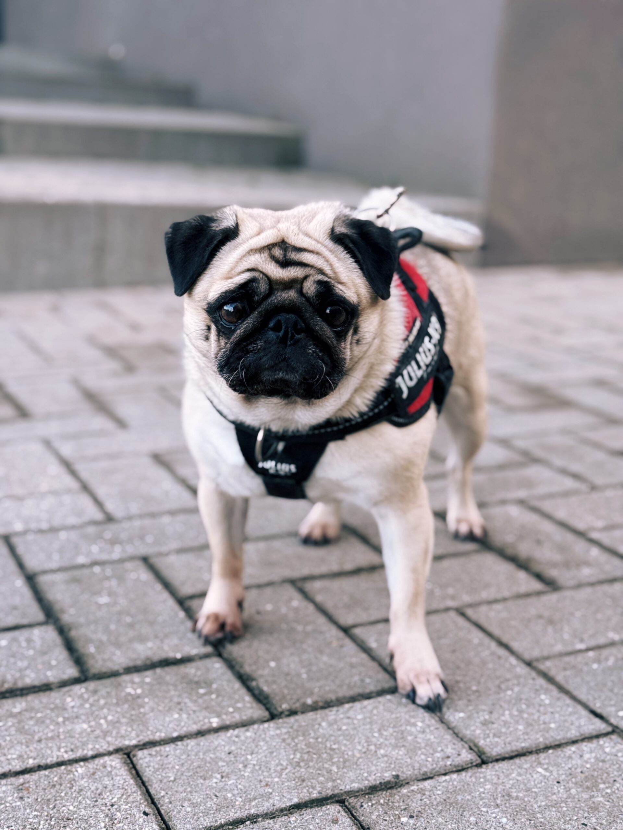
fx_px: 1152
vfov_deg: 39.7
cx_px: 312
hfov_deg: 30.3
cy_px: 415
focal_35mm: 48
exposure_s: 1/323
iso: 64
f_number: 1.78
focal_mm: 6.76
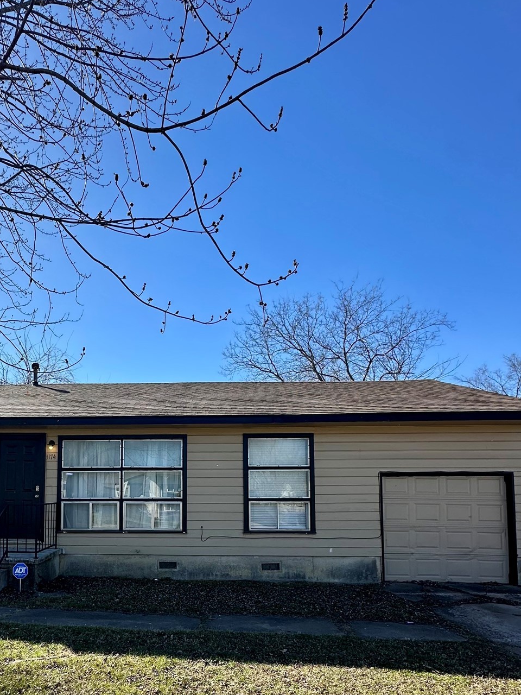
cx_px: 166
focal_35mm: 21
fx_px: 421
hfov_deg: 61.6
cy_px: 471
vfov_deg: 76.1
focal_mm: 2.22
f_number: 2.2
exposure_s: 1/1062
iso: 40
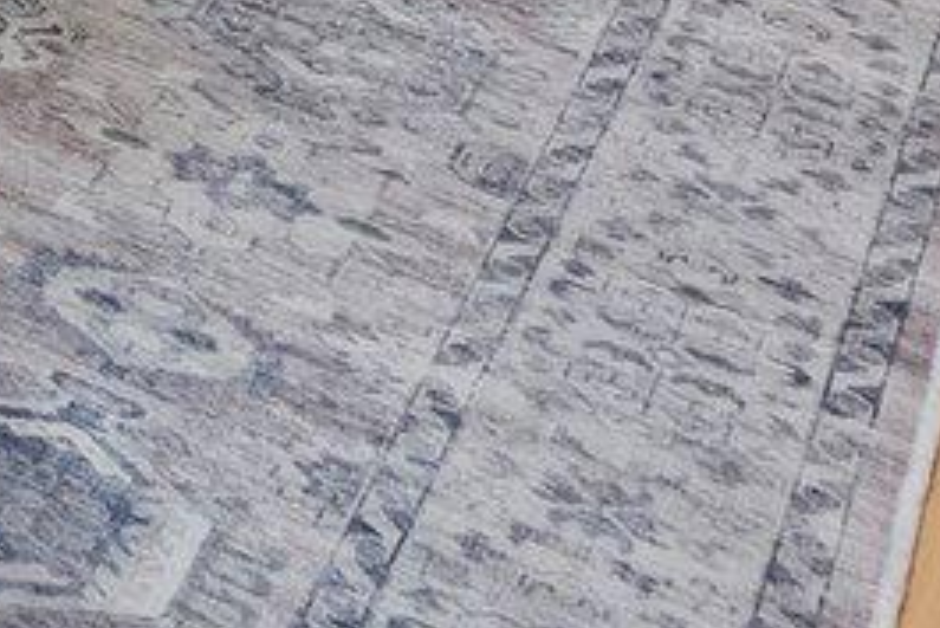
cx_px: -1586
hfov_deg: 12.5
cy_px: -1591
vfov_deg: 8.8
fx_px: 2821
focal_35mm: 108
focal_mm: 14
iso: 250
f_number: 9
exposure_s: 1/2.5
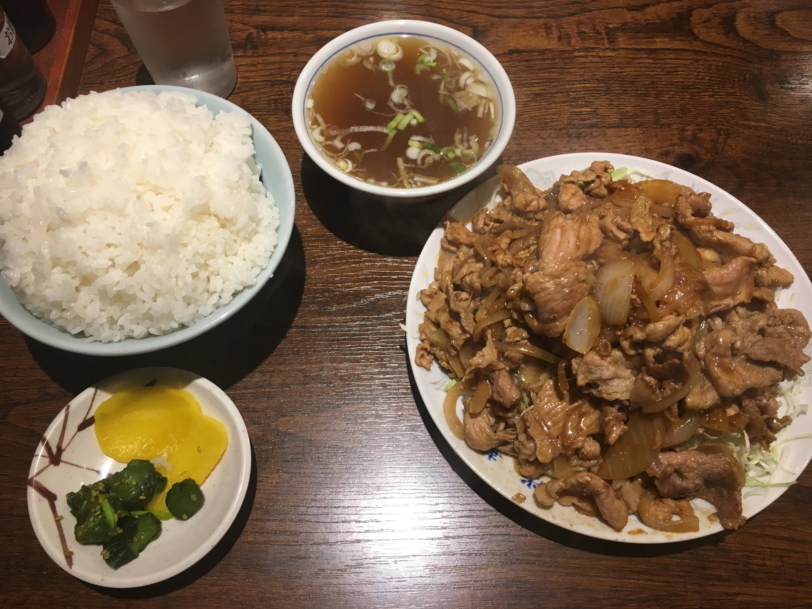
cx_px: 406
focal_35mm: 29
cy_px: 304
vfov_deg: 48.2
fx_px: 680
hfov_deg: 61.7
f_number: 2.2
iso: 40
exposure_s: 1/30
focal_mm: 4.15
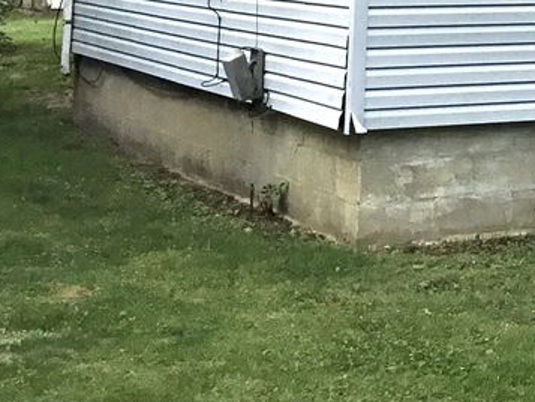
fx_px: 1933
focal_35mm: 125
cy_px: -242
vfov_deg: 11.3
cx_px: 889
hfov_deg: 14.3
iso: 25
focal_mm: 3.3
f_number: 2.4
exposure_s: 1/734
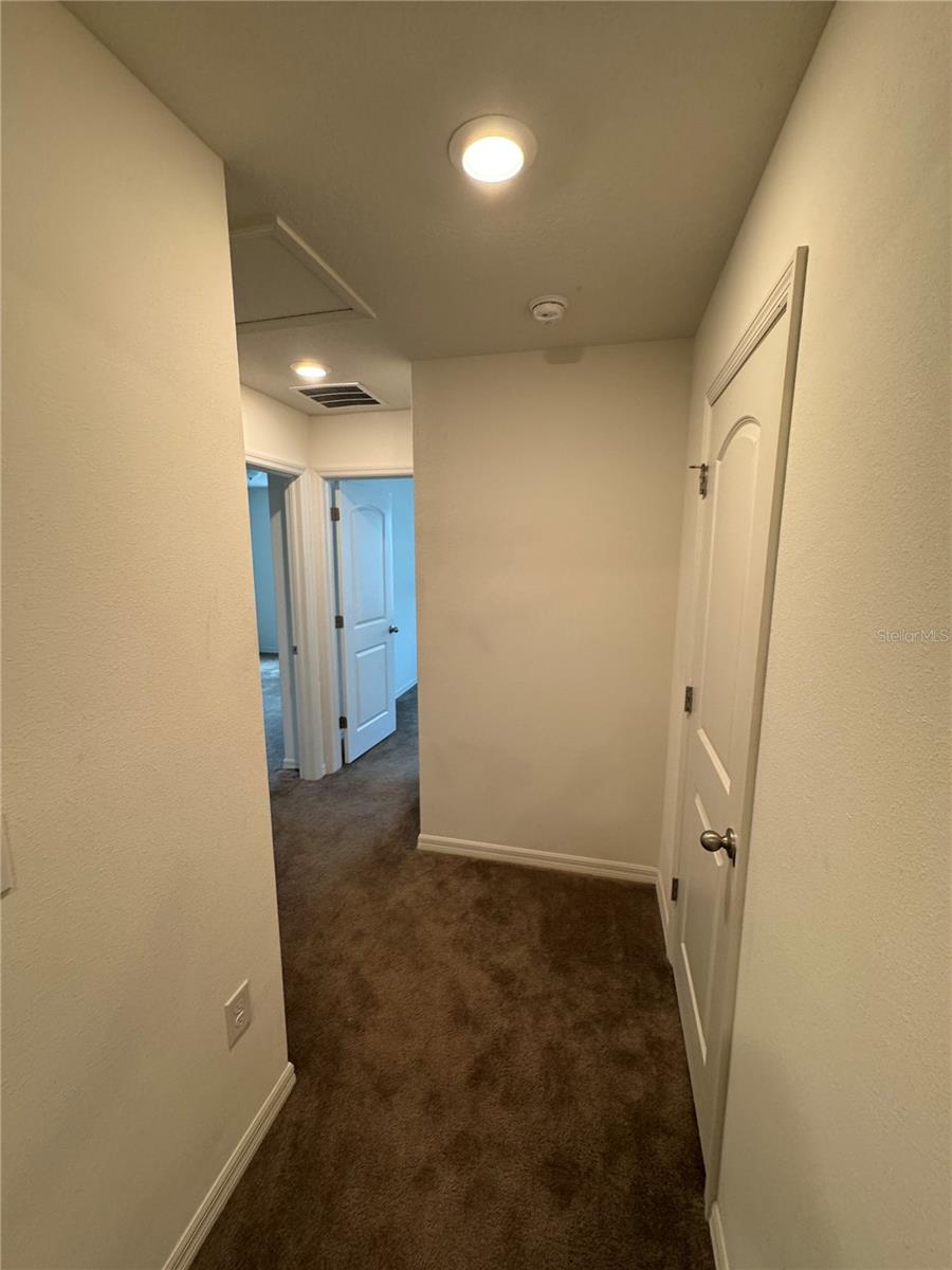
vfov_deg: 102.1
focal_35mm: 14
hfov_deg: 85.7
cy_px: 635
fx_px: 513
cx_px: 476
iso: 250
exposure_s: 1/120
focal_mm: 2.22
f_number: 2.2
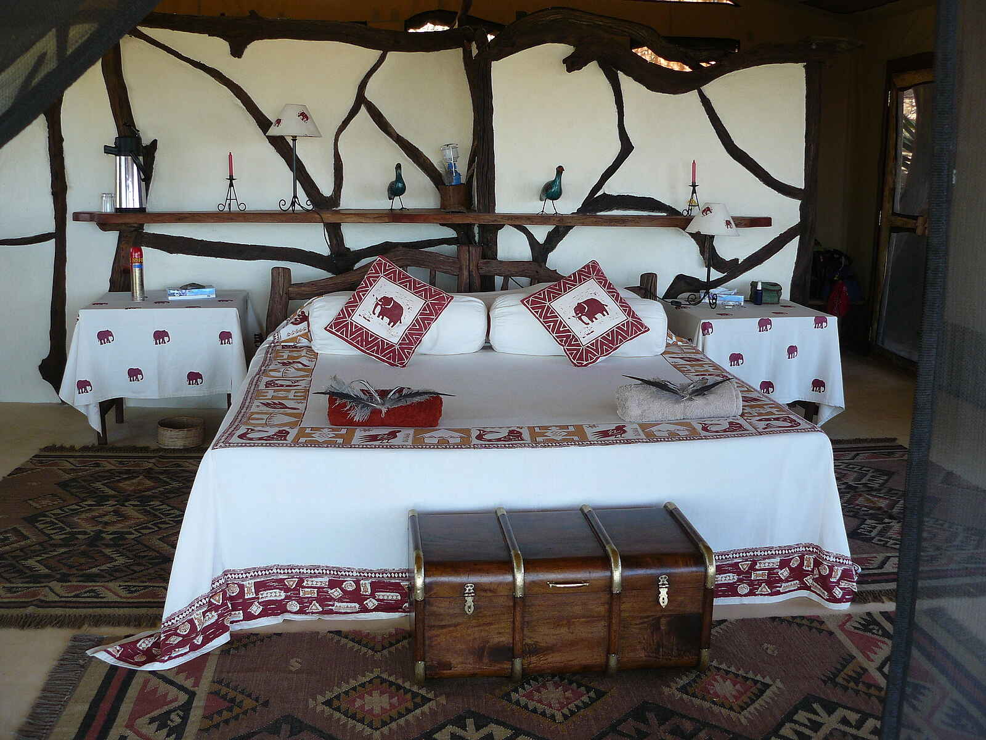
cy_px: 370
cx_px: 493
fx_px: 1025
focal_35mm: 36
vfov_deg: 39.7
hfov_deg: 51.4
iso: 100
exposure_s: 1/40
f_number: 2.8
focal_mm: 6
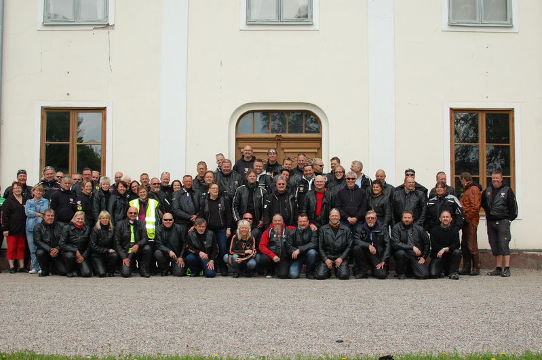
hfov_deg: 37.9
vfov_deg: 25.7
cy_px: 180
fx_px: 790
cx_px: 271
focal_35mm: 52
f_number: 5.6
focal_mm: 35
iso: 360
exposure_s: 1/500
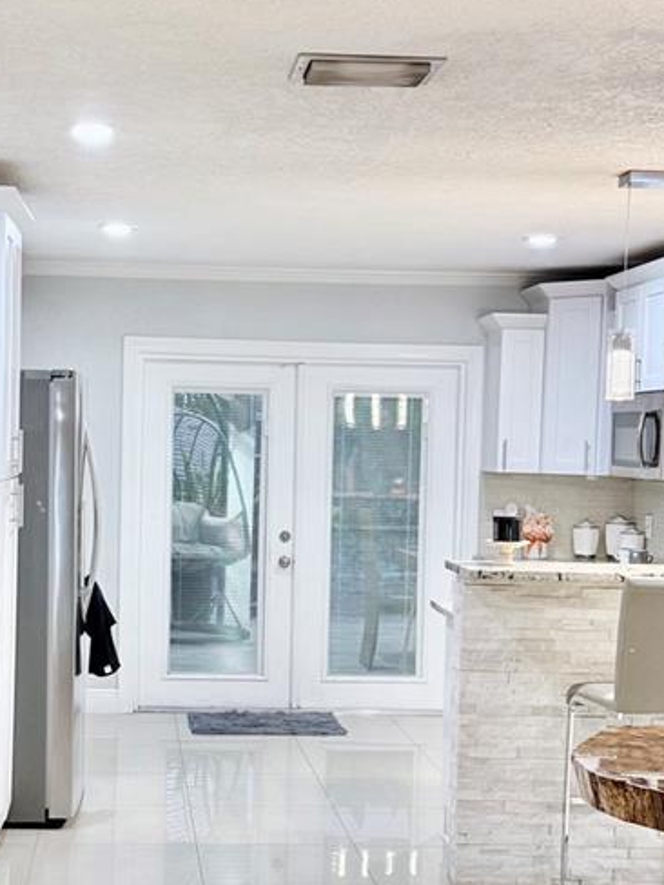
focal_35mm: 59
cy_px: 524
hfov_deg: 24.7
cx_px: 214
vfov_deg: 32.6
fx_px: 1509
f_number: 1.78
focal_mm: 6.76
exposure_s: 1/60
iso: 200
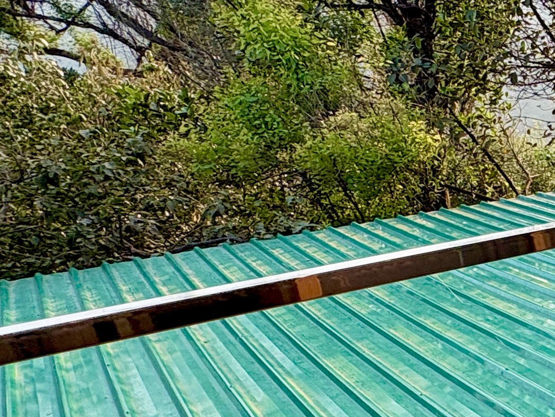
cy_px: 332
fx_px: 866
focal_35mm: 54
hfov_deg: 25.9
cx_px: 841
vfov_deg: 26.5
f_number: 2.2
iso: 64
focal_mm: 2.22
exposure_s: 1/412
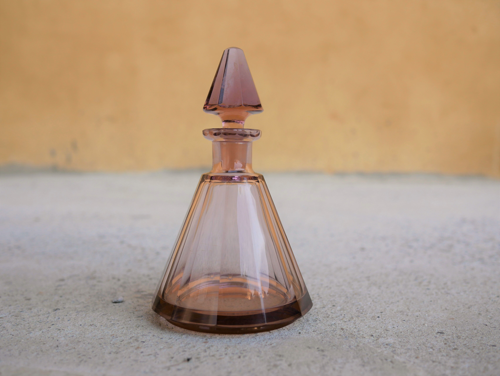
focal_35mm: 40
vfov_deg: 36.0
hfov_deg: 46.8
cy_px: 188
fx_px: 578
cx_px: 250
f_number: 2.8
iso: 200
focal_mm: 20
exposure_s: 1/320
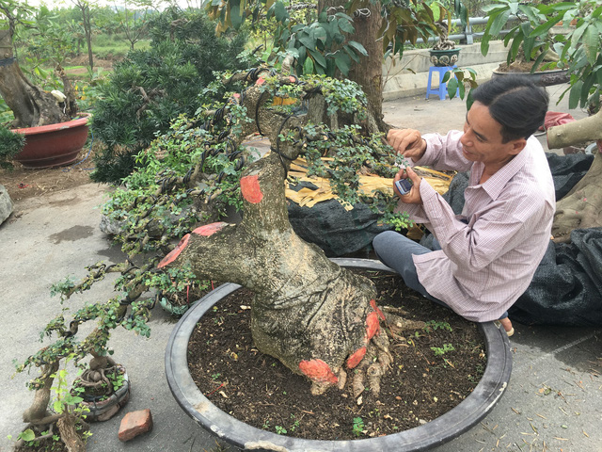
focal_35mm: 29
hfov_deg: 61.7
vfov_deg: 48.2
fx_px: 504
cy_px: 226
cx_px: 301
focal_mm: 4.15
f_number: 2.2
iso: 25
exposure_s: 1/123
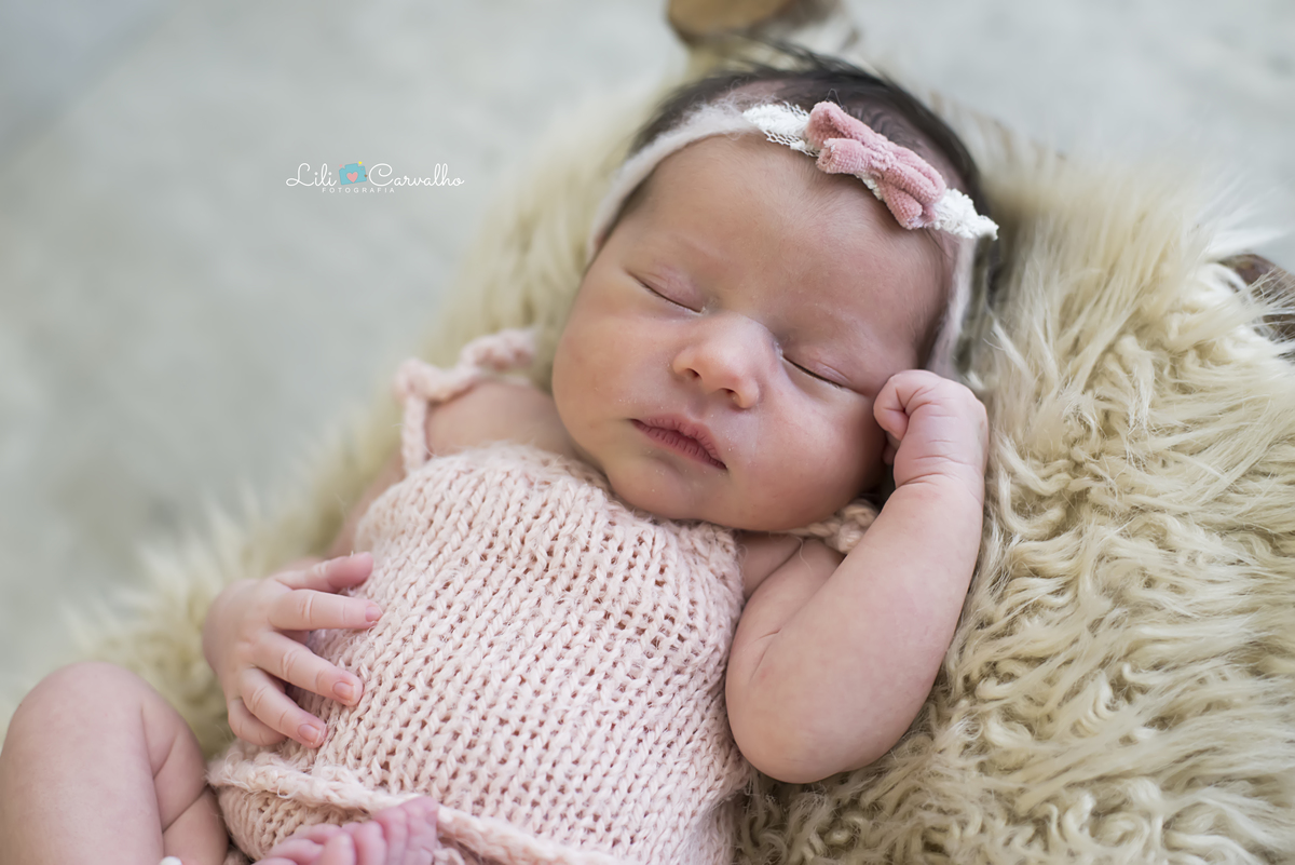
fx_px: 1799
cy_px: 432
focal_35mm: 50
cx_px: 648
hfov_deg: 39.6
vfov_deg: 27.0
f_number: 3.5
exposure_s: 1/125
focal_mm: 50
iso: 1600
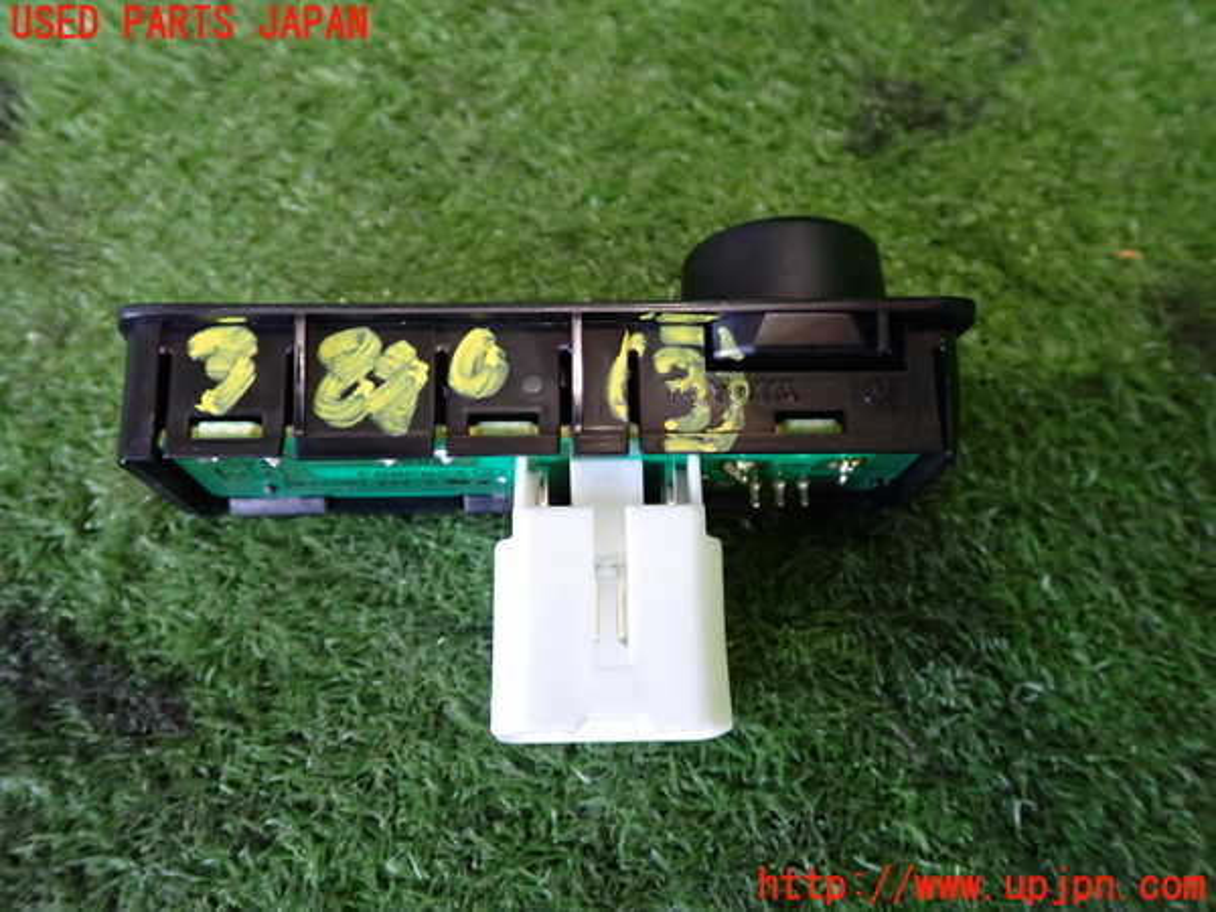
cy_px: 456
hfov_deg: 56.8
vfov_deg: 44.2
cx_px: 608
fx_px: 1124
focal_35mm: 32
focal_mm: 5.79
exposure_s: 1/25
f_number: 2.4
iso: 800
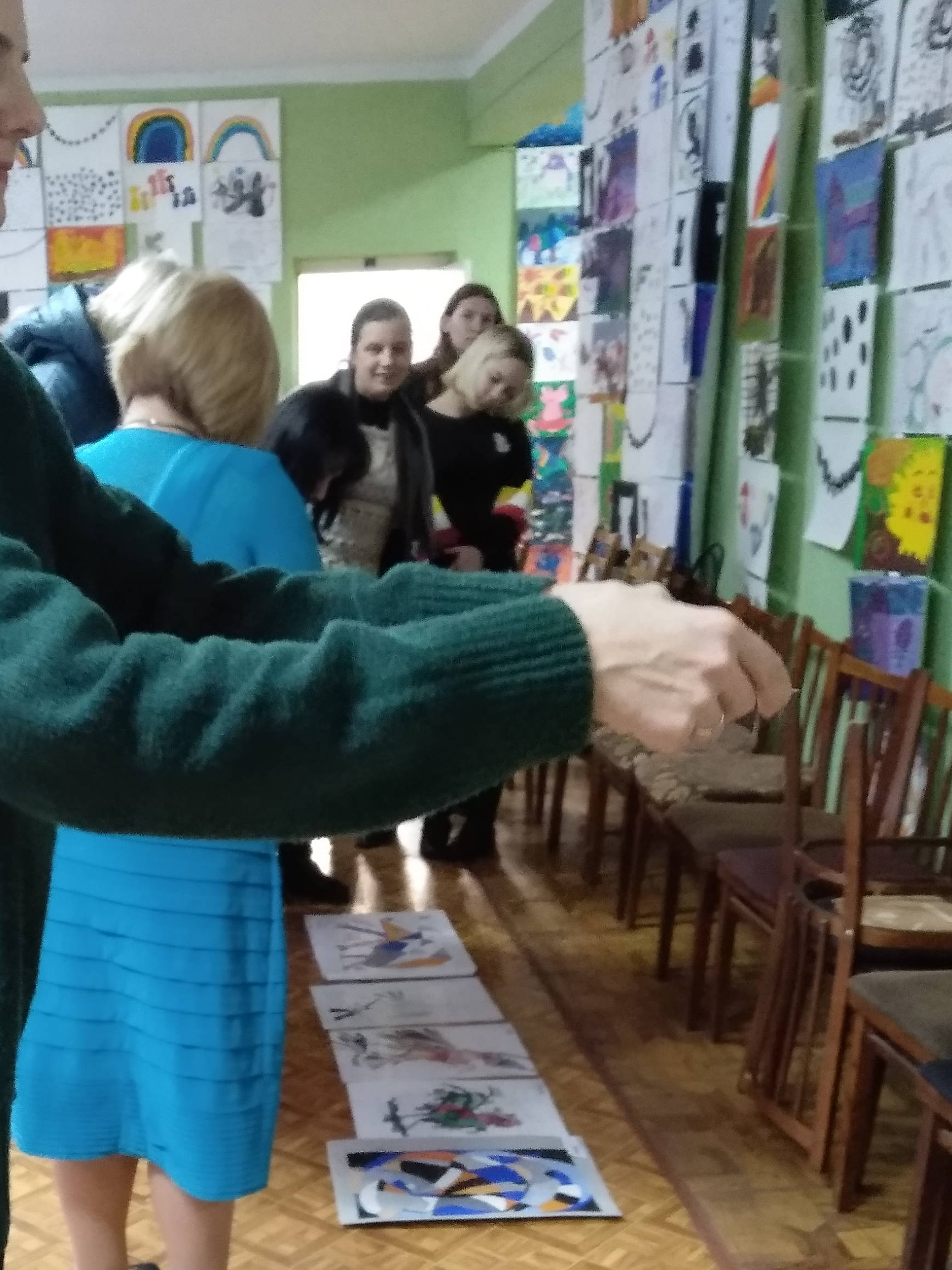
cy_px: 869
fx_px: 1650
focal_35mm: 45
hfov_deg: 31.3
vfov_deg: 41.4
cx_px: 173
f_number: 2.2
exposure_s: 1/17
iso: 1600
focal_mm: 3.82
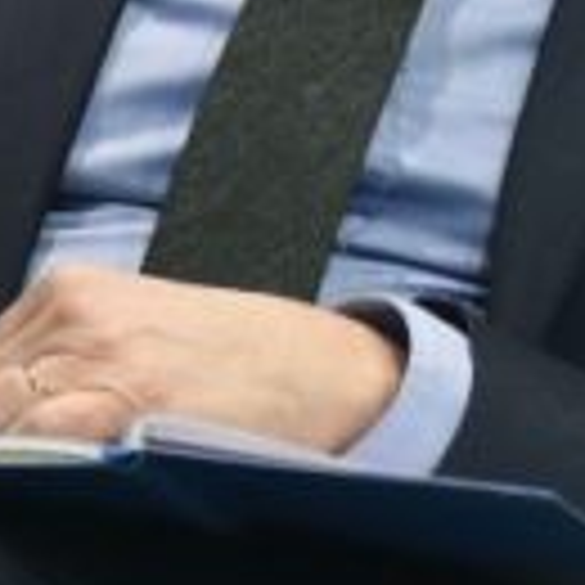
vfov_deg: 1.7
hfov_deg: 1.7
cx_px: 454
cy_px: -295
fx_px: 19158
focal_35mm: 1002
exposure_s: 1/200
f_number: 5.6
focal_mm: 200
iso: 2500
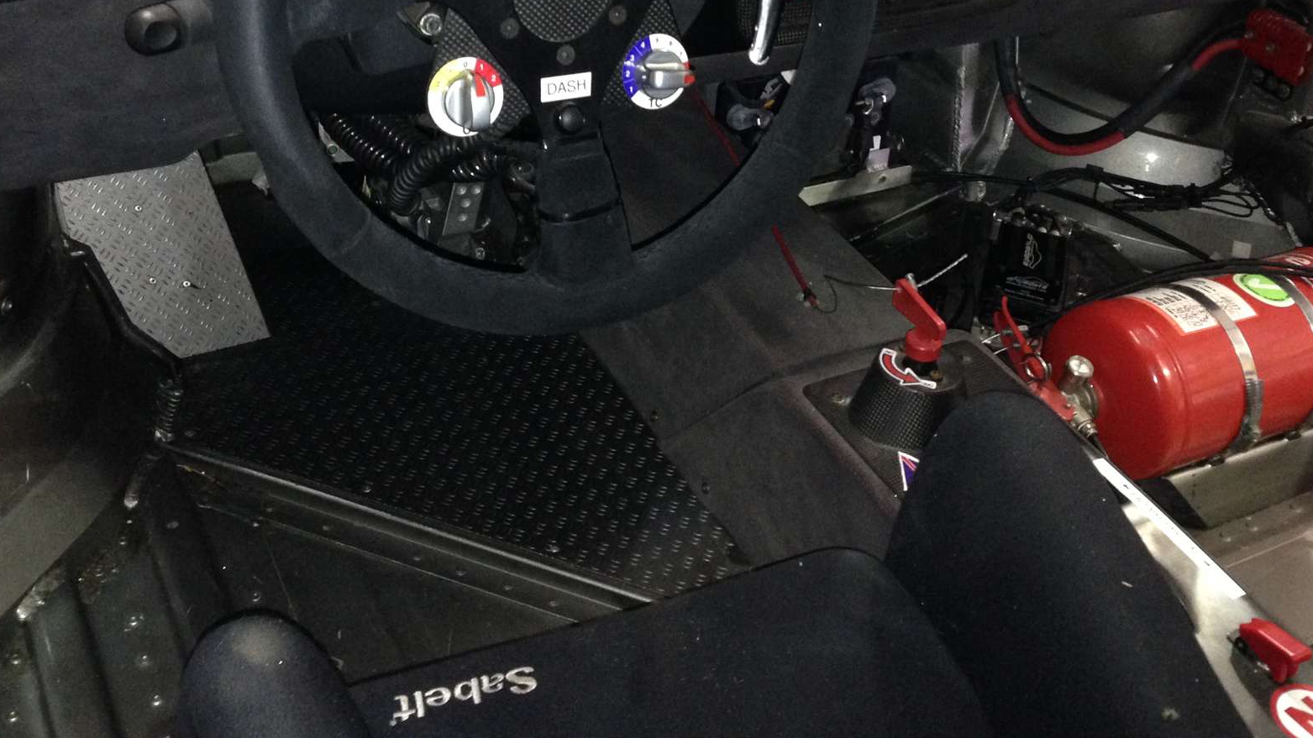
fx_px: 1601
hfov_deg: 44.6
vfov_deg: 25.4
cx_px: 630
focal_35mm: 46
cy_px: 112
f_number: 2.4
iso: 320
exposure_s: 1/16
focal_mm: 4.12
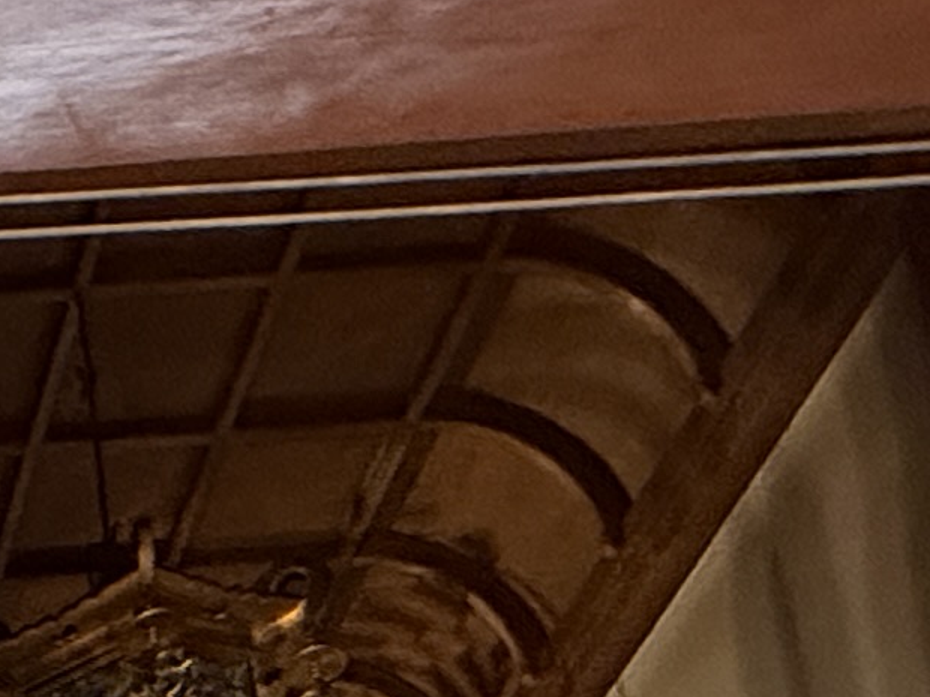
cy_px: 1770
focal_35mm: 91
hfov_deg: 17.7
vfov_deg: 12.2
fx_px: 2445
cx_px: -702
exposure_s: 1/60
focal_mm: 2.22
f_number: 2.2
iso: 640
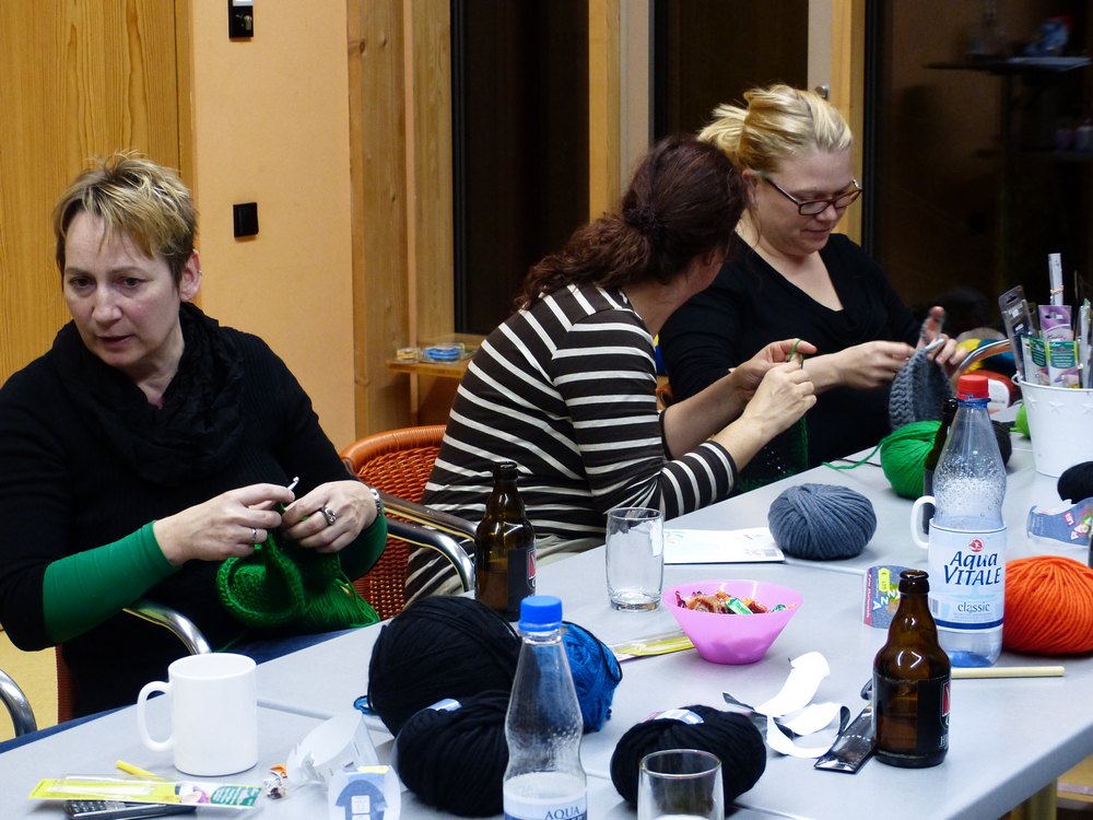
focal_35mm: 75
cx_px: 546
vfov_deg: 19.6
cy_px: 410
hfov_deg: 26.0
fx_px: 2368
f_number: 2.8
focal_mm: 13.5
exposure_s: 1/25
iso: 400
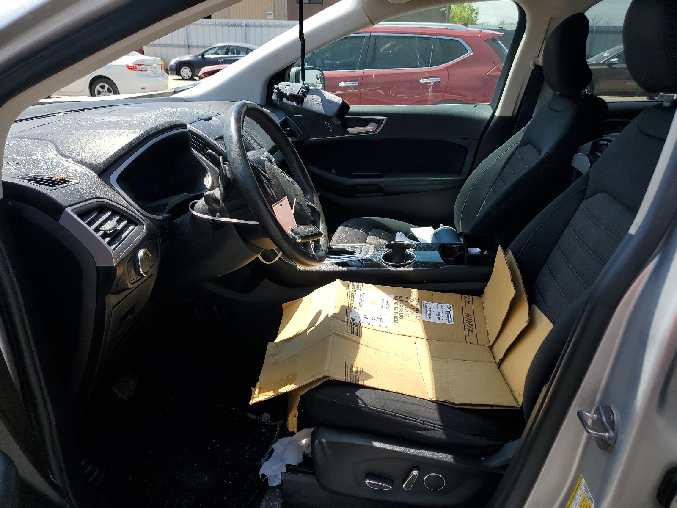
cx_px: 338
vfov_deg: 53.1
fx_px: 508
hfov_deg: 67.3
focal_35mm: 26
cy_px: 254
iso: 50
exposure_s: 1/2000
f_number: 1.5
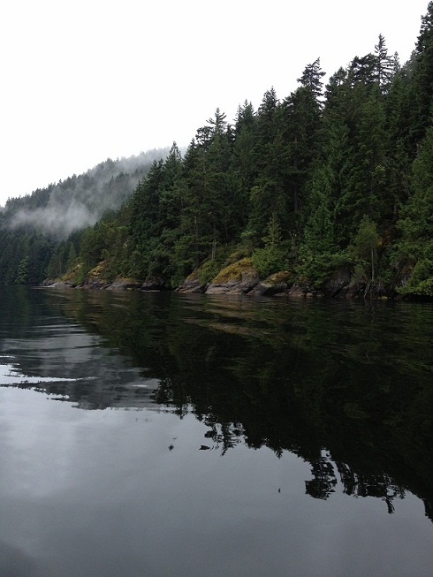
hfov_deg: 40.7
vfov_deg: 52.6
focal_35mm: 35
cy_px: 288
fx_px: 584
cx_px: 216
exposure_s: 1/452
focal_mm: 4.28
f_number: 2.4
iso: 50
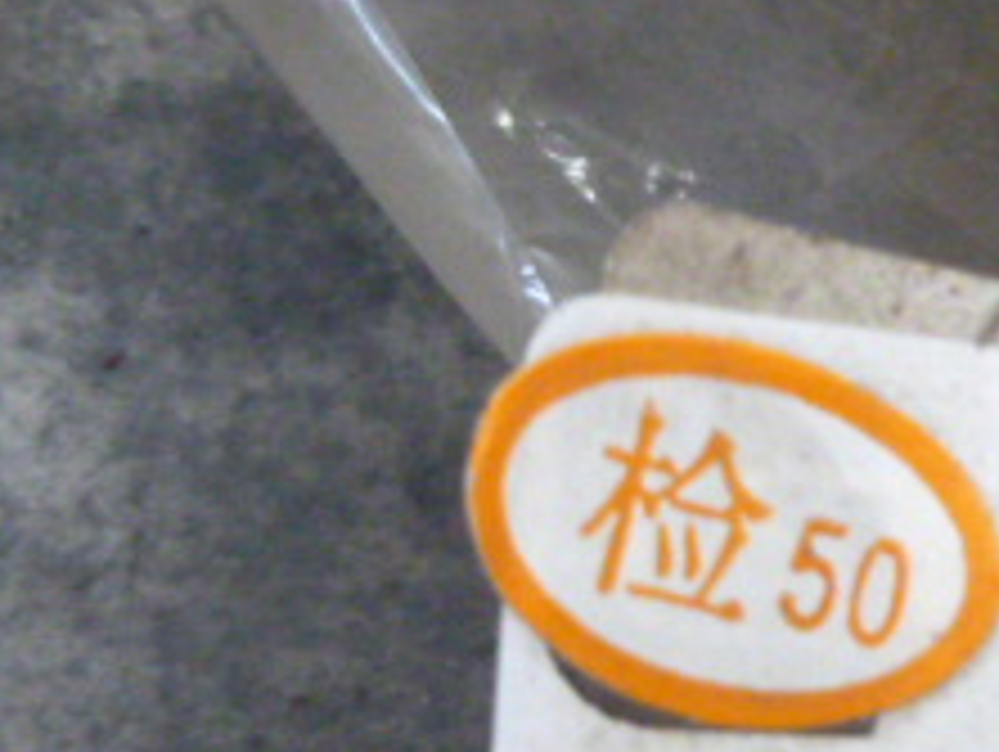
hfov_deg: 25.4
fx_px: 2080
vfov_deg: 20.4
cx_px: 1040
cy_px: 518
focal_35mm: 72
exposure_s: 1/15
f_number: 3.1
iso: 800
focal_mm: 4.5
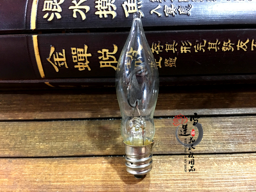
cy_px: 96
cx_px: 128
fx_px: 214
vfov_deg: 48.2
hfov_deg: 61.7
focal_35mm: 29
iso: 125
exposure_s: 1/8
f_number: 2.2
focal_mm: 4.15
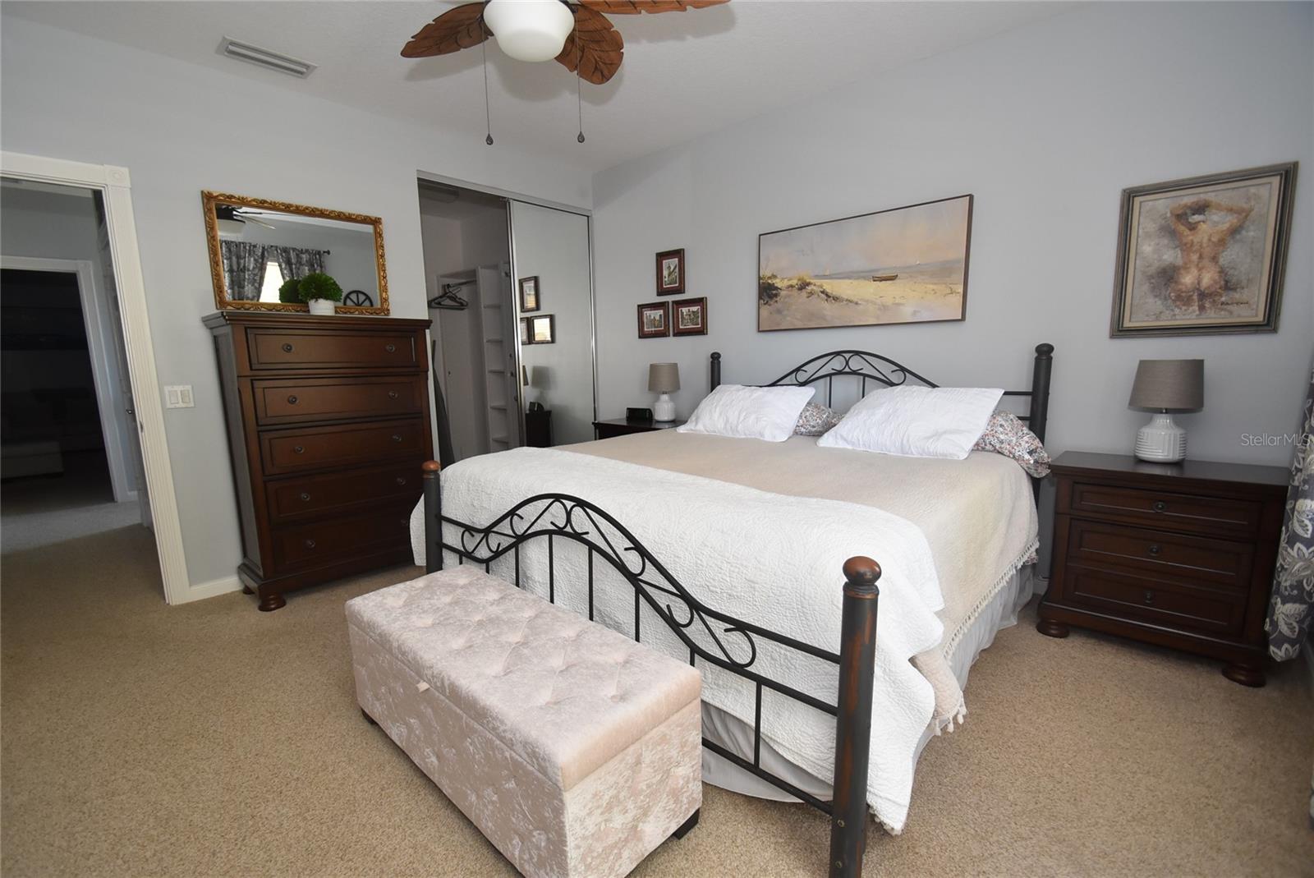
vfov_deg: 77.4
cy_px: 439
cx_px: 657
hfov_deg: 100.4
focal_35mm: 15
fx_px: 548
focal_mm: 10
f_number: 4
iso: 800
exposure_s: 1/80
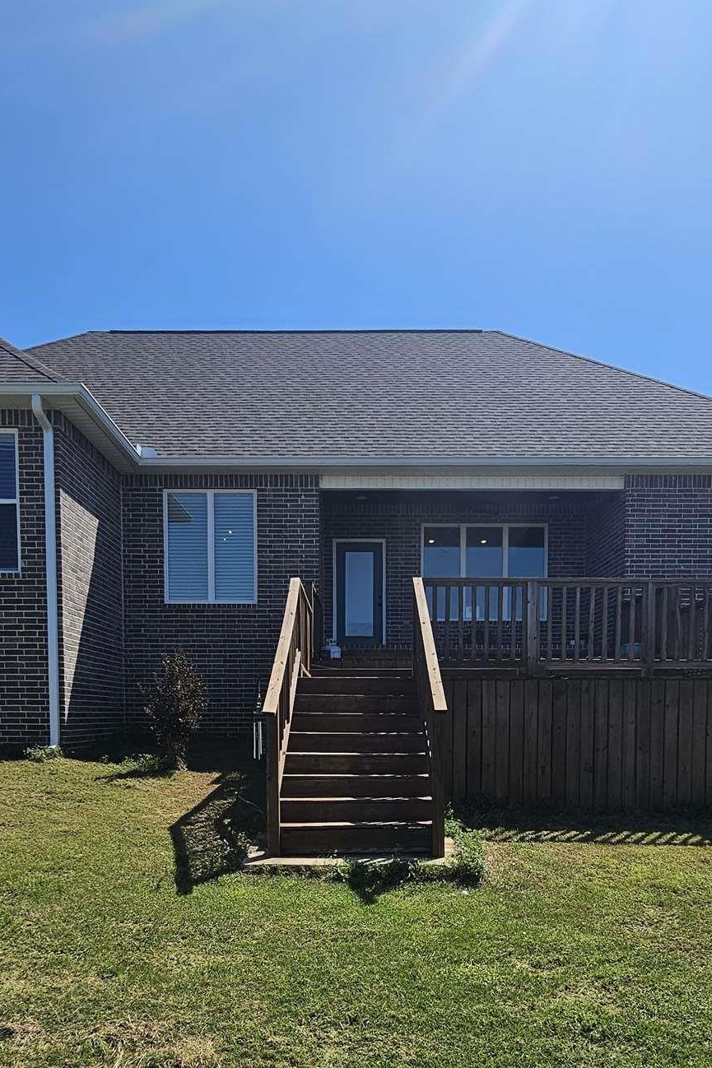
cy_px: 755
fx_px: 712
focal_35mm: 24
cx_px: 358
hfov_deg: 53.1
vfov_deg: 70.4
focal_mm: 2.2
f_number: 2.2
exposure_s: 1/2929
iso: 50
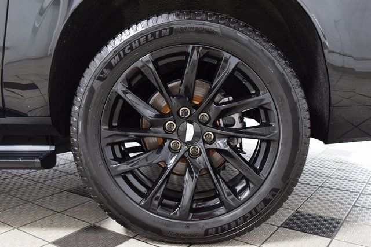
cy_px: 124
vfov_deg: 36.9
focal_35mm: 36
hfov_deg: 53.1
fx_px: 371
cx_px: 186
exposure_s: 1/15
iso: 1600
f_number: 4
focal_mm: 24
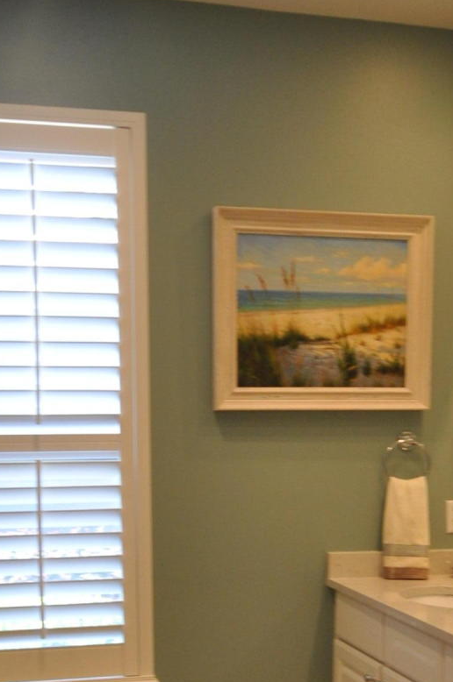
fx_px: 1023
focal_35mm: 54
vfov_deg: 35.9
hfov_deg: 25.0
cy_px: 531
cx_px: 234
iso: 800
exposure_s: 1/60
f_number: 4.8
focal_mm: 14
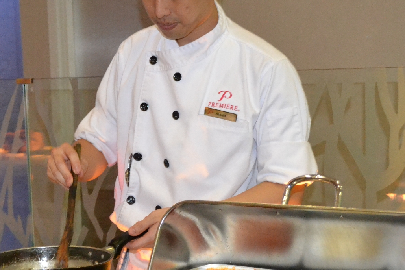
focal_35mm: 94
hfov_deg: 21.5
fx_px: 1057
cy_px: 151
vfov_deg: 14.5
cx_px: 102
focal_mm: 28
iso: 3200
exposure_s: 1/60
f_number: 4.5
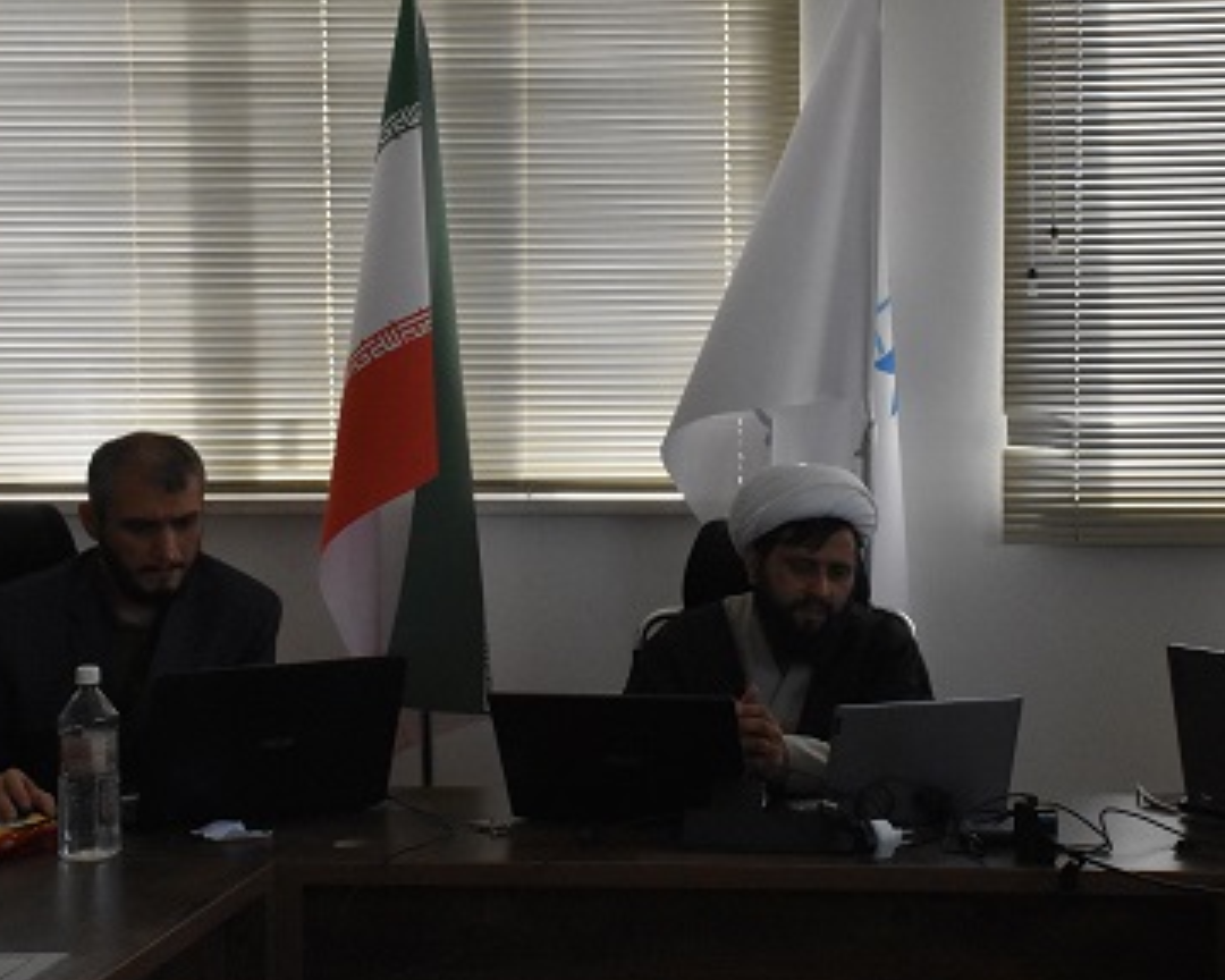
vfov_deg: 20.4
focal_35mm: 75
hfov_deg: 25.3
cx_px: 806
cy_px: 405
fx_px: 2719
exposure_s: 1/500
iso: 5000
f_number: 11
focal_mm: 32
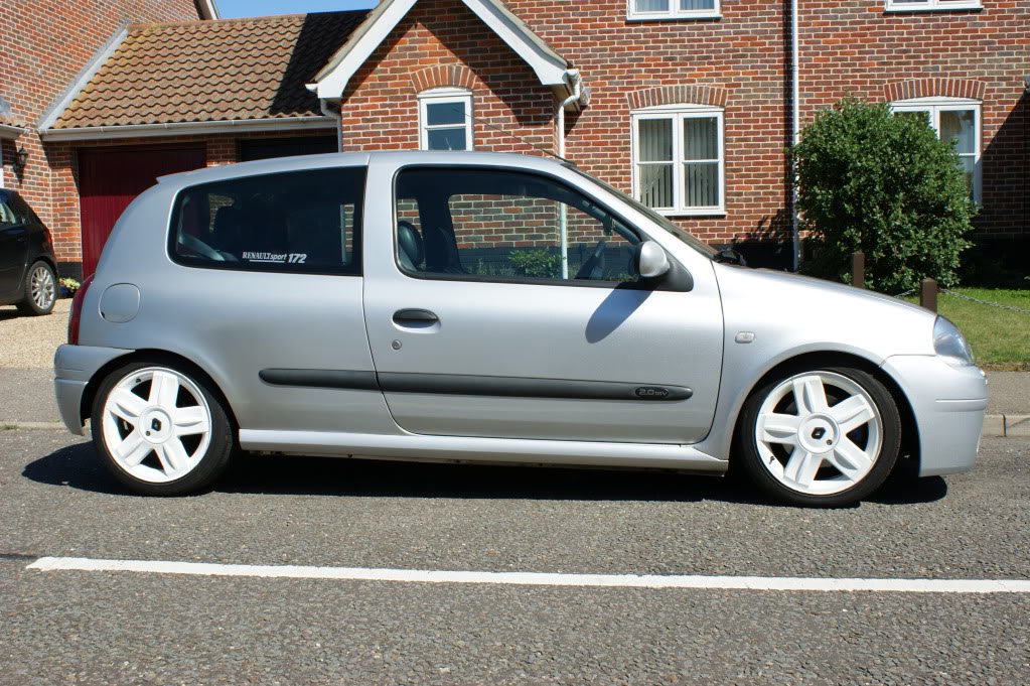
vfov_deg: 36.8
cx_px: 515
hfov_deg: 53.2
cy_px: 343
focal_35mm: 36
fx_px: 1029
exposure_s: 1/200
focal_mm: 24
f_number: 10
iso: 100
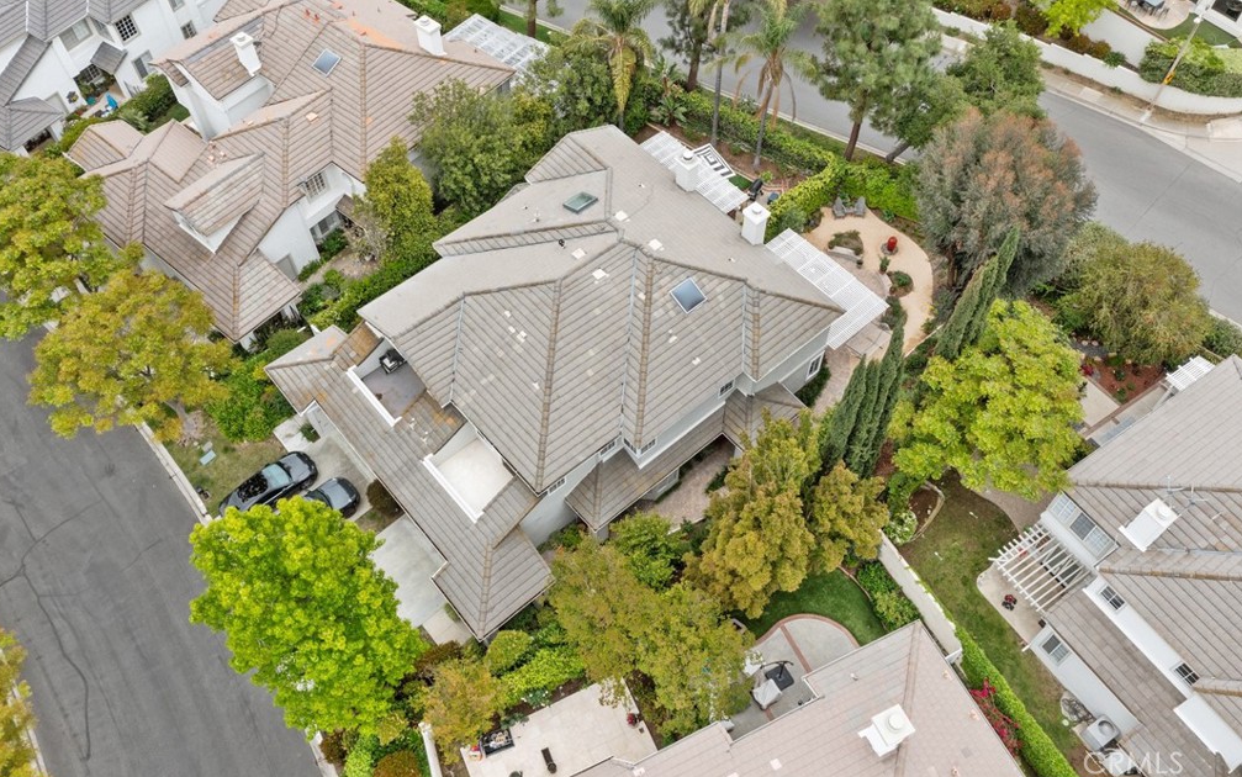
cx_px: 623
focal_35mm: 29
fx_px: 982
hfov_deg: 64.6
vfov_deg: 43.1
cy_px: 360
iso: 100
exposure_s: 1/80
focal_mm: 10.26
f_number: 6.3
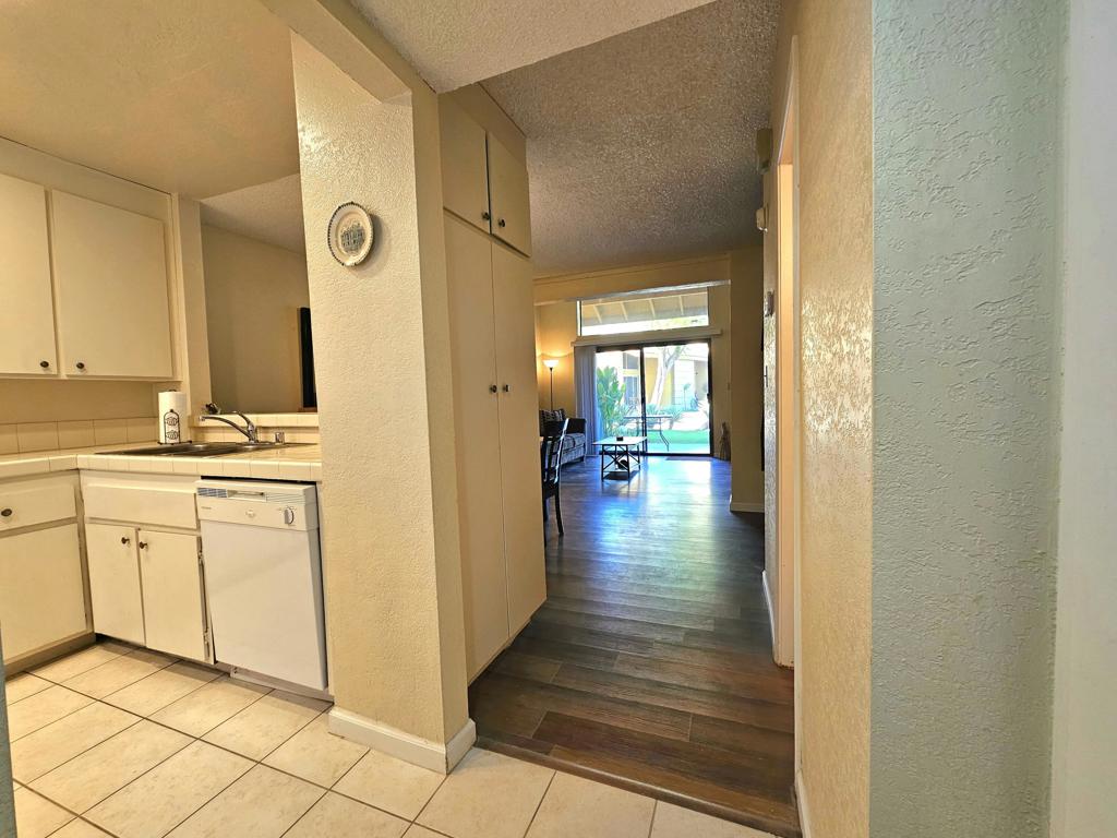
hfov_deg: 106.2
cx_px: 558
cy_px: 419
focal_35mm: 13
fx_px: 419
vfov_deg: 89.9
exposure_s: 1/60.2
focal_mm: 2.2
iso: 125
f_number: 2.2
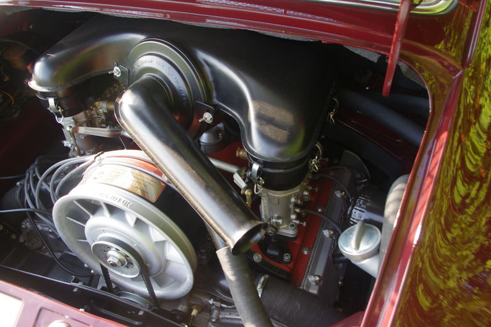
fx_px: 423
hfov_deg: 60.3
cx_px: 246
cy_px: 164
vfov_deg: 42.3
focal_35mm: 31
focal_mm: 21.25
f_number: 5
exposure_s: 1/100
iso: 400
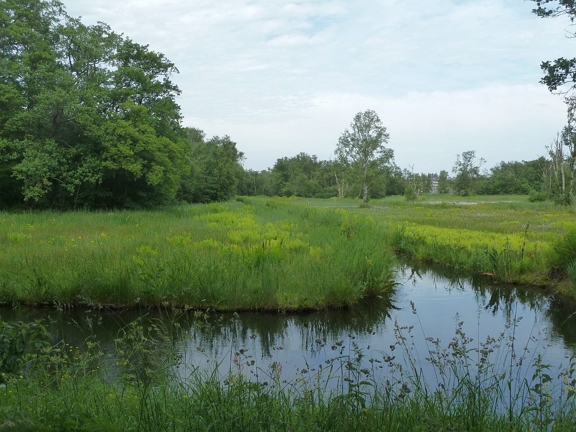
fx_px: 666
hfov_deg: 46.8
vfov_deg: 36.0
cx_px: 288
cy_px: 216
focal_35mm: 40
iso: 125
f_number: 4
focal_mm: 6.5
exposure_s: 1/320
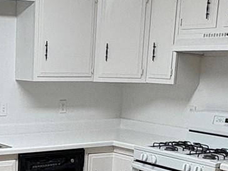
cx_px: 4
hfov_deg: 23.7
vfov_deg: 18.2
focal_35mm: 79
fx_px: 520
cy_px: 168
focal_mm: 2.22
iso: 160
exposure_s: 1/120
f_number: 2.2
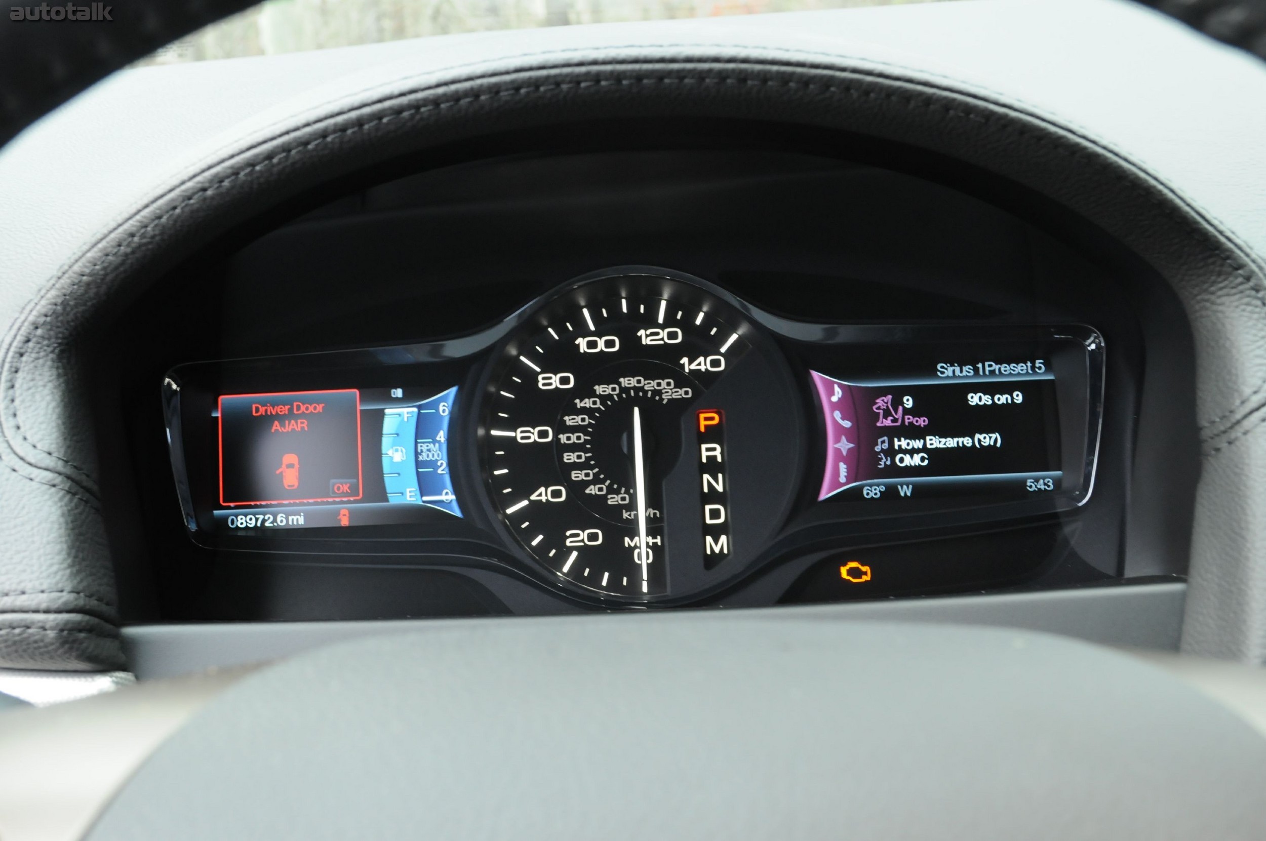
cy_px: 420
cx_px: 633
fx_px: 1475
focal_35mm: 42
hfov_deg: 46.4
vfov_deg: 31.8
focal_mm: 28
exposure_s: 1/10
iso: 800
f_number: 8
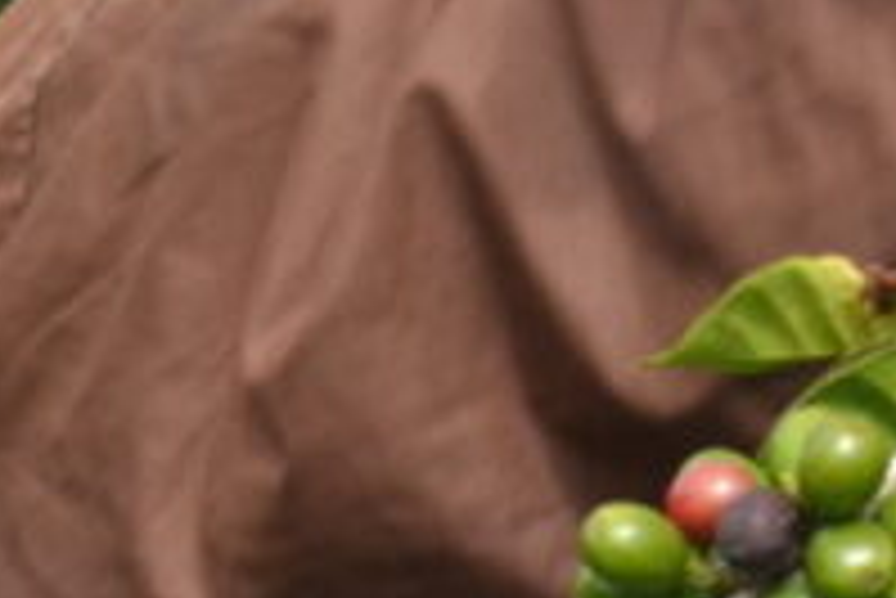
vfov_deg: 10.5
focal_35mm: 126
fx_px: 3138
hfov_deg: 15.0
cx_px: 1382
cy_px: -310
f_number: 16
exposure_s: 1/30
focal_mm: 22
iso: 100
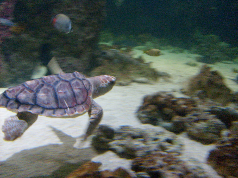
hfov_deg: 52.6
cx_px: 119
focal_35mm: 35
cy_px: 89
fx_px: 241
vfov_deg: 40.7
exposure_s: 1/15
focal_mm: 5.8
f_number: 2.8
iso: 200
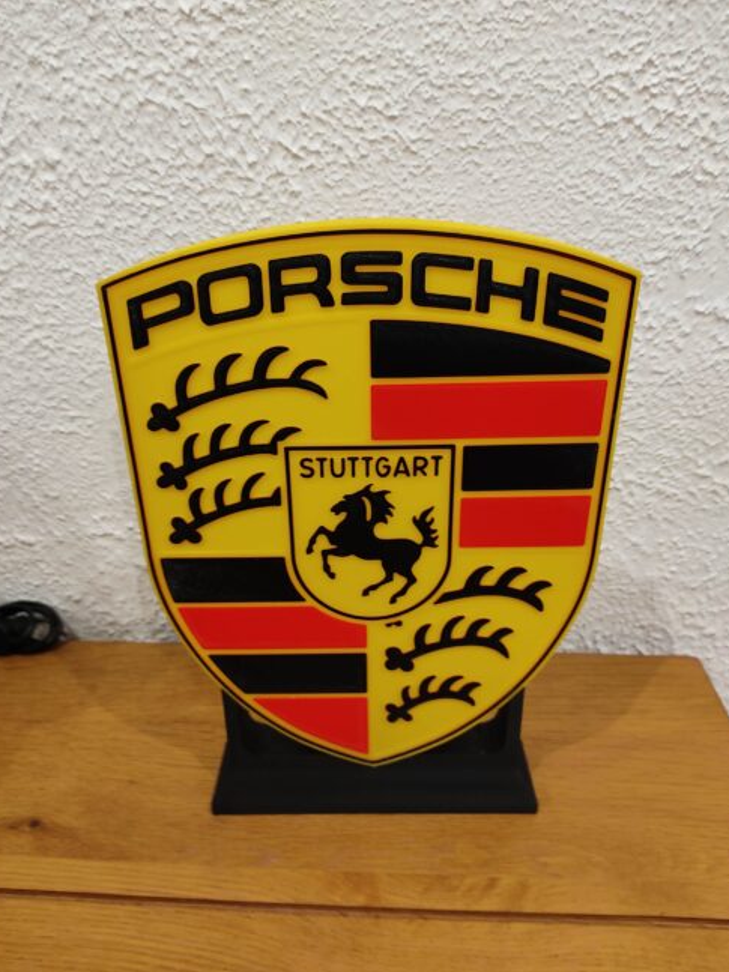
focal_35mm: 27
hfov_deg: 51.3
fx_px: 758
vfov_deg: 65.3
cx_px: 361
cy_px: 502
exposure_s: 1/33
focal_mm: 4.74
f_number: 1.79
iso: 721
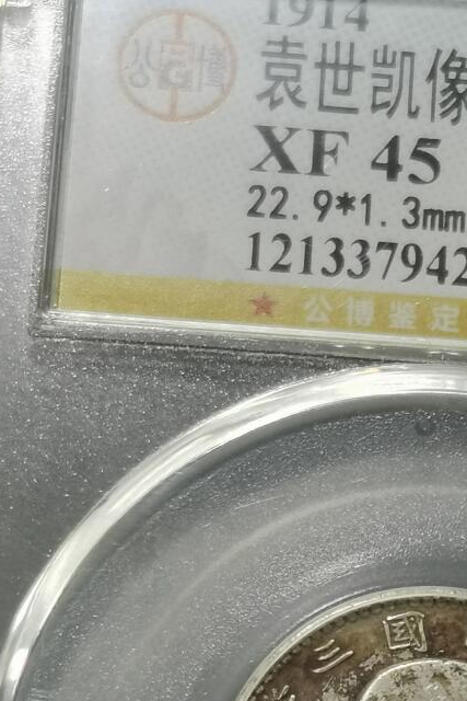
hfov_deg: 8.8
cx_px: 392
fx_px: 3014
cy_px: 494
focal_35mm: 155
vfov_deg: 13.2
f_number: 1.8
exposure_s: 1/100
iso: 64
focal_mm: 5.58
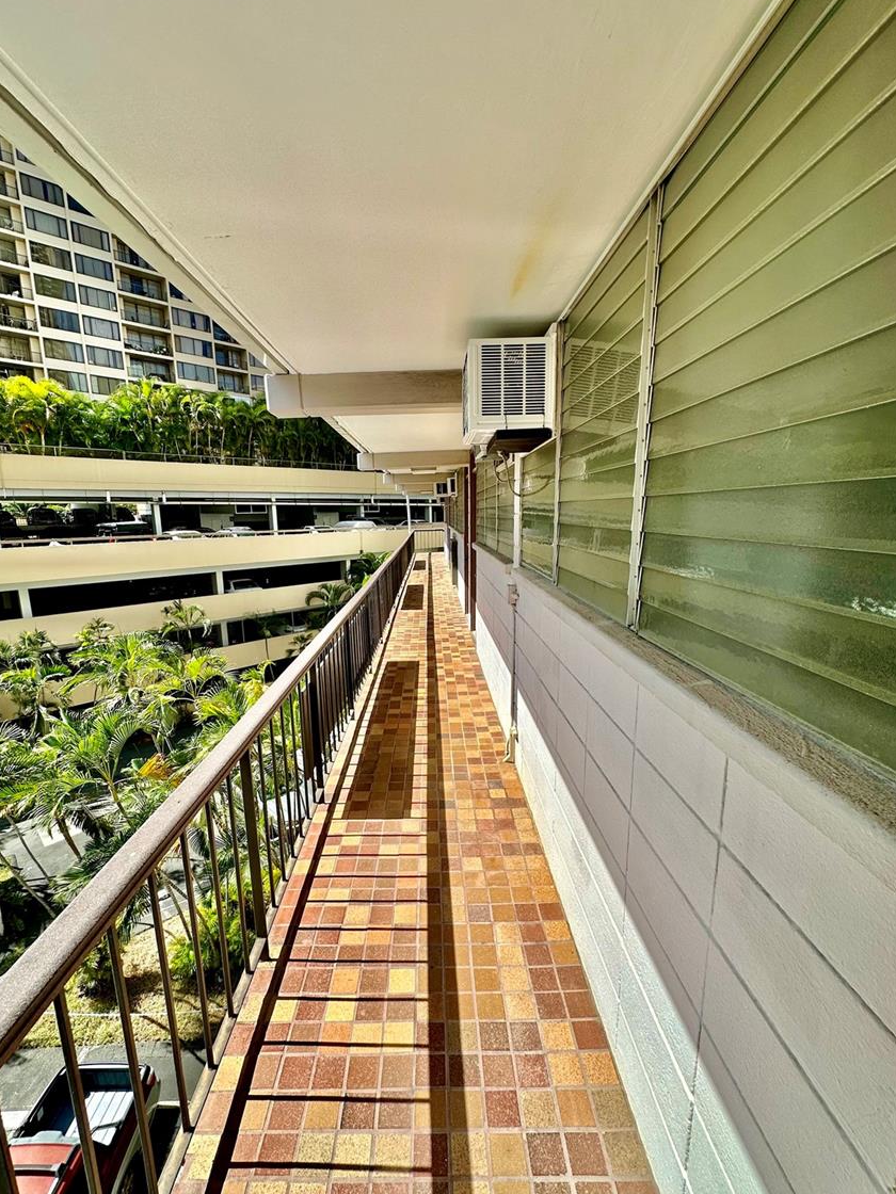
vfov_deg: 98.2
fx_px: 518
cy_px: 606
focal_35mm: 15
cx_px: 427
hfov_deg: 81.7
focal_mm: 2.22
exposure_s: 1/1159
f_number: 2.2
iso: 50
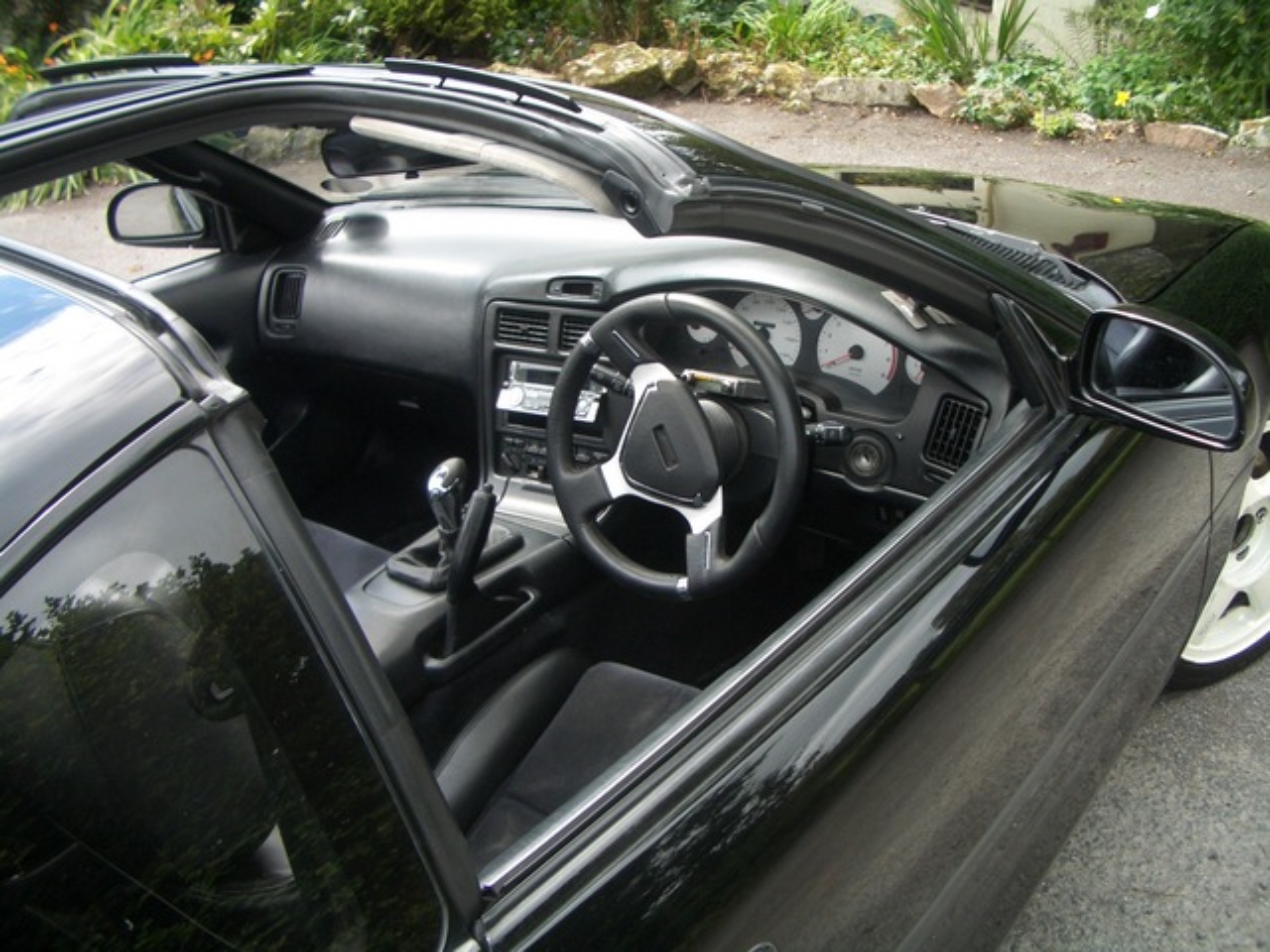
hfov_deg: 52.6
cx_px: 635
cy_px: 476
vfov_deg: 40.7
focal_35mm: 35
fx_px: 1284
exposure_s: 1/250
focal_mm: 5.8
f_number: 2.6
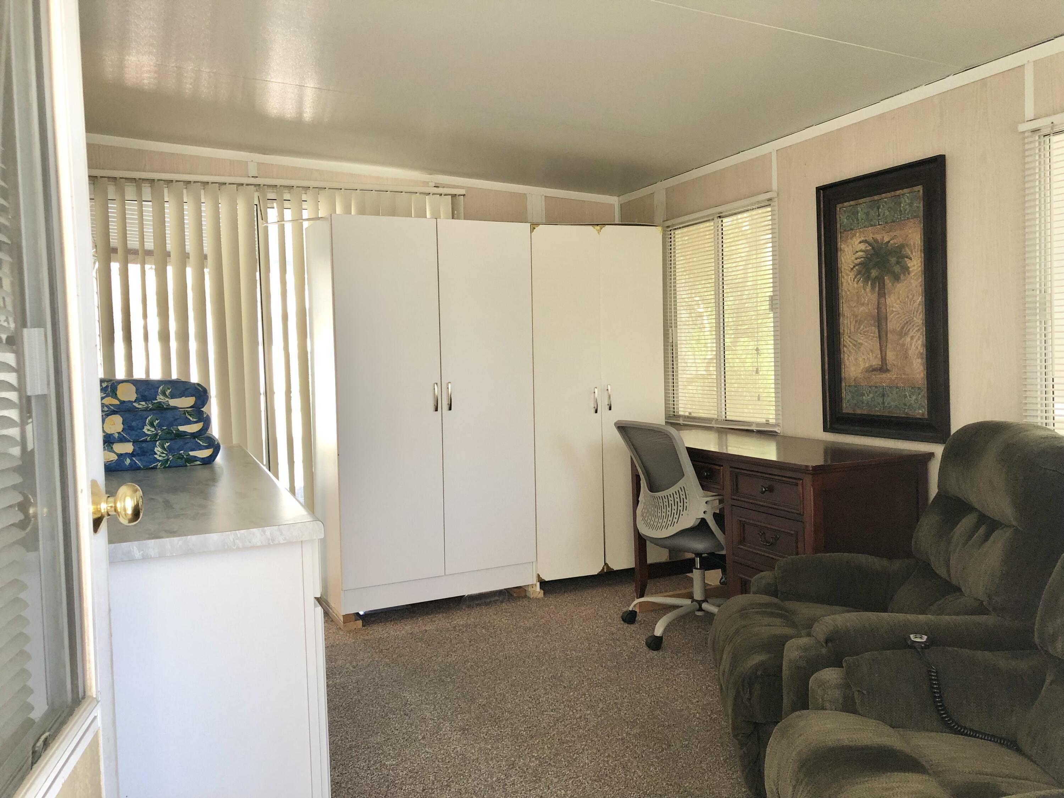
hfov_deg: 63.4
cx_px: 532
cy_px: 399
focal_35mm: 28
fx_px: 861
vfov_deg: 49.7
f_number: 1.8
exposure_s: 1/40
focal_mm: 4
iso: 25
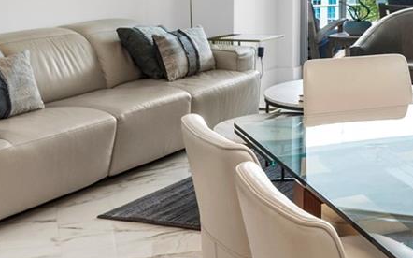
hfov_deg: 26.4
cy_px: -59
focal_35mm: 70
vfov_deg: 17.6
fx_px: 788
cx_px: 487
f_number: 8
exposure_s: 1/1000
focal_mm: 19
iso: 320
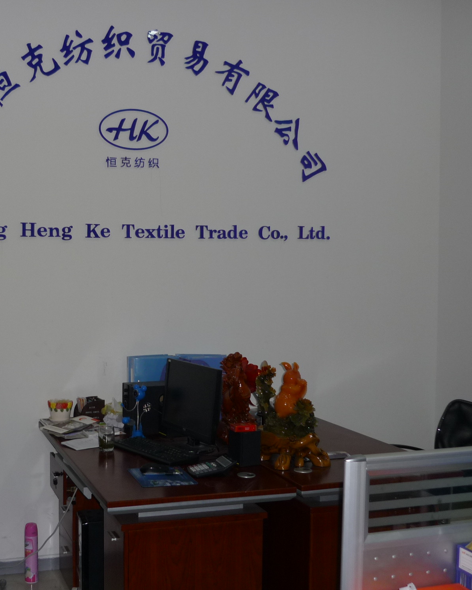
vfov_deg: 42.0
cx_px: 127
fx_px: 768
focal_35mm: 44
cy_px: 295
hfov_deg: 33.6
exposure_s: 1/30
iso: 100
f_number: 2.8
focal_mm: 5.5
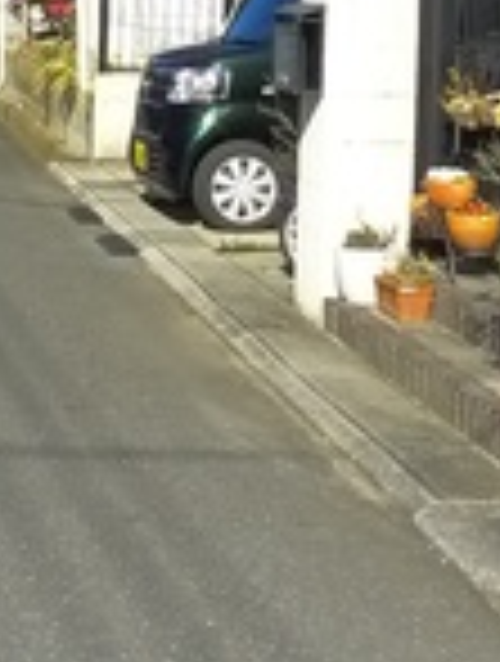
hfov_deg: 12.6
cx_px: -178
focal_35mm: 114
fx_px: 2186
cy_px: 59
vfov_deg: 17.0
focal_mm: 5.1
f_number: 4
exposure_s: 1/640
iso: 400
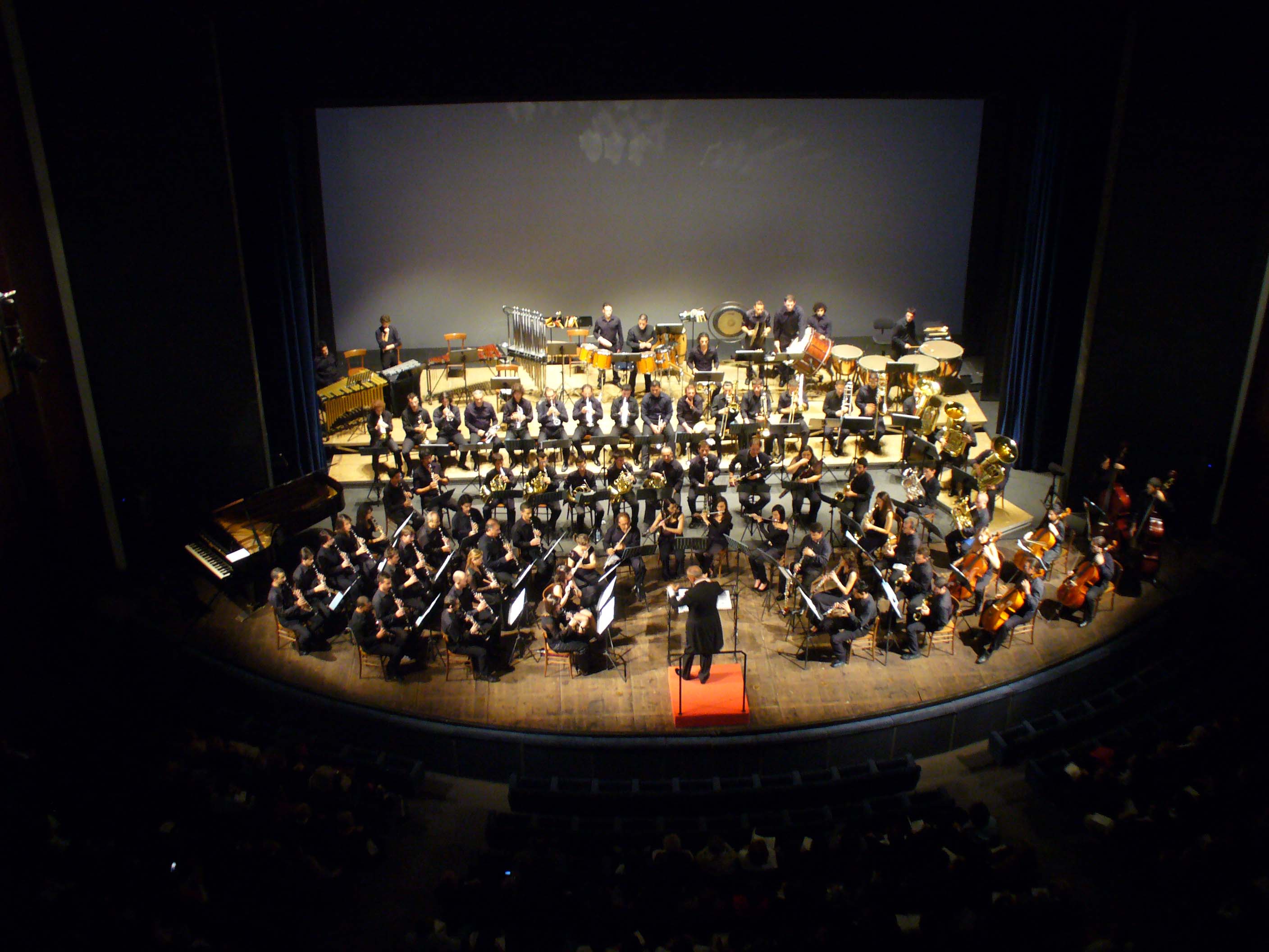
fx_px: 1356
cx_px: 634
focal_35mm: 37
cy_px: 476
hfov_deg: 50.1
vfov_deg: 38.7
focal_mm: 6.1
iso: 200
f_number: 2.8
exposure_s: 1/8
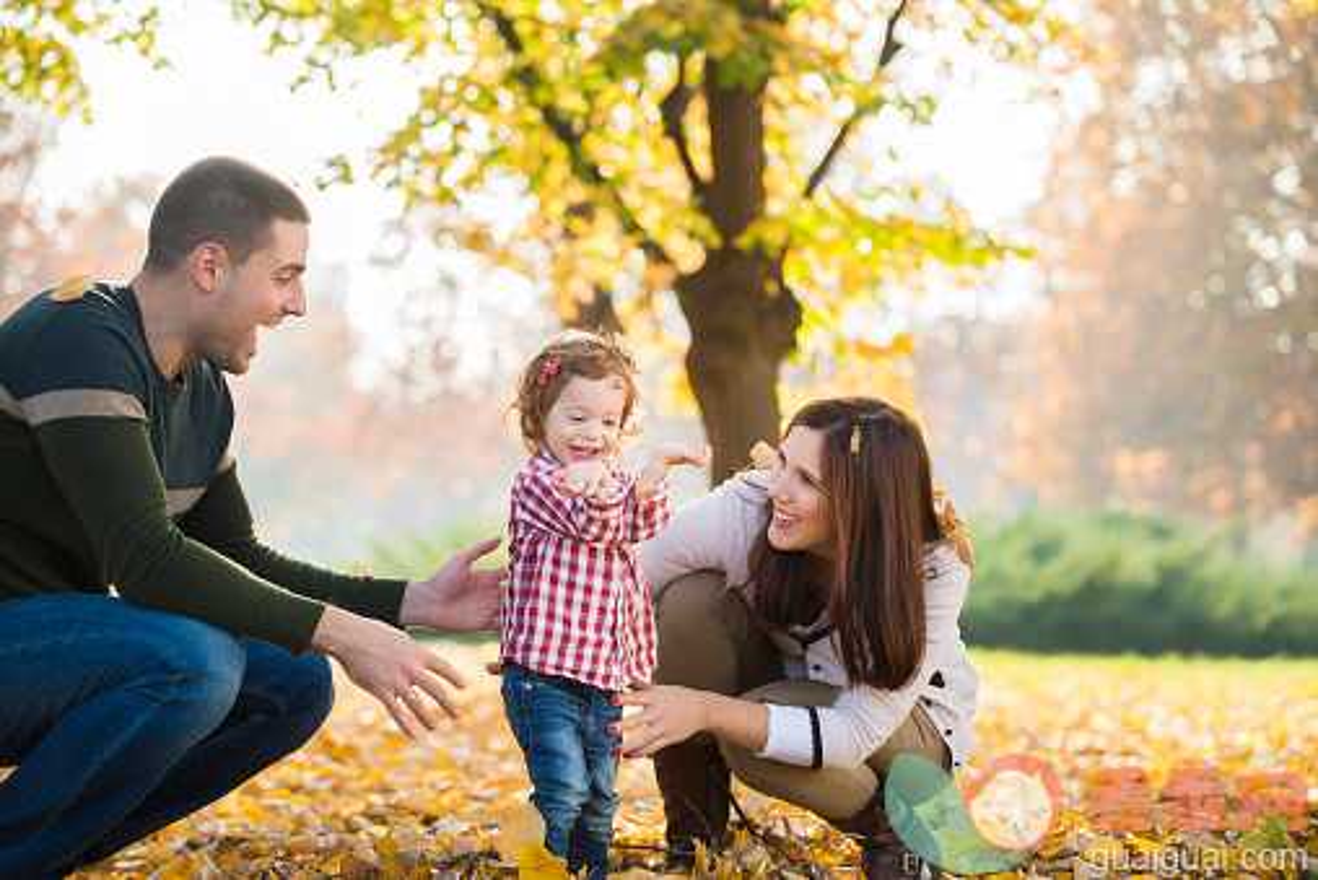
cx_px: 659
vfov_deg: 11.4
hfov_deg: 17.1
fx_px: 4394
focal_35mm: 120
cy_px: 440
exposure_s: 1/250
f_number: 4.5
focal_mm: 120
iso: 200
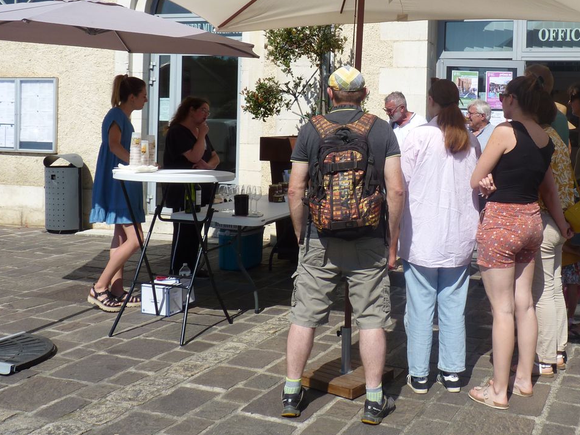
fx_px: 687
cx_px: 385
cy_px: 137
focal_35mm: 41
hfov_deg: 45.1
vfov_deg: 34.7
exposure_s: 1/1000
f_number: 3.6
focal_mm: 4.8
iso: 80
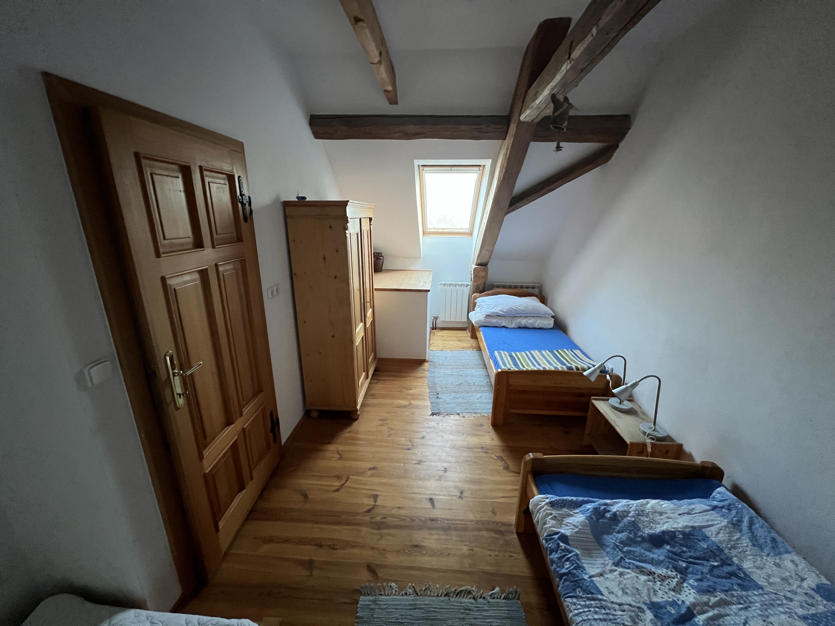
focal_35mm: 13
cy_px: 313
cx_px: 418
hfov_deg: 106.2
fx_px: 314
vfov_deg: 89.9
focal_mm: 1.57
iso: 640
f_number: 1.8
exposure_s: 1/60
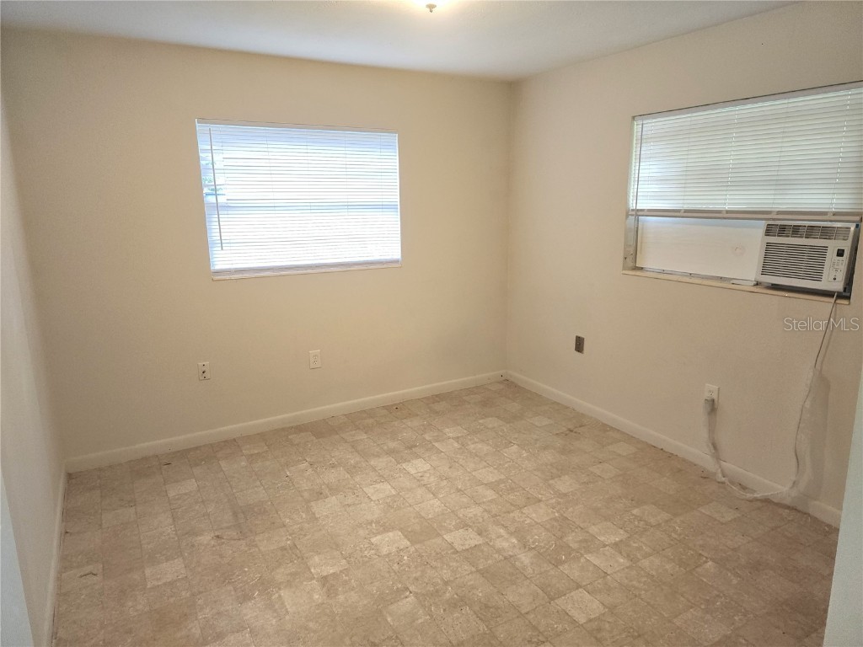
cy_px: 324
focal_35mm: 23
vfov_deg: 58.9
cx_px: 432
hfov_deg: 73.9
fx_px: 573
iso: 100
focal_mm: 6.4
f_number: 1.8
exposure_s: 1/60.2
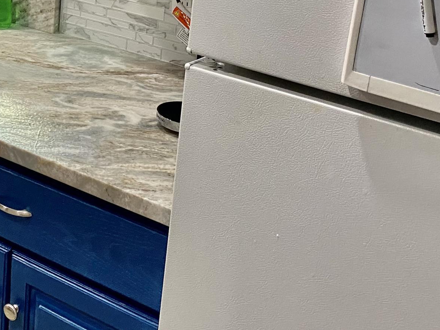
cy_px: -22
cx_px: 12
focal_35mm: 66
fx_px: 839
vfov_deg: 21.3
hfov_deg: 27.9
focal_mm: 4.25
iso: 200
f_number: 1.8
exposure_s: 1/60
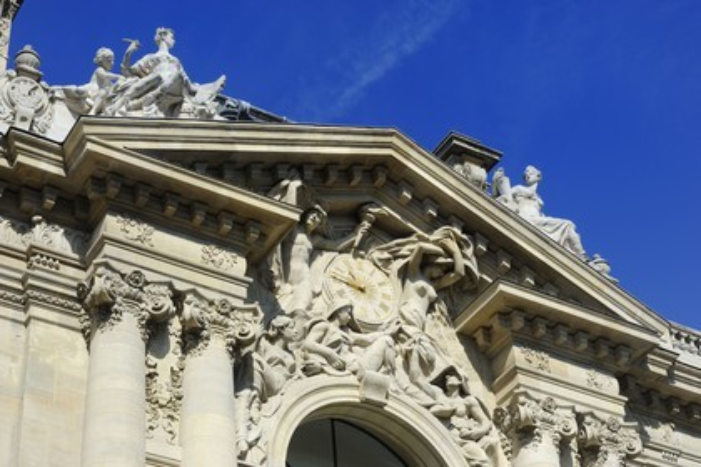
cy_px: 234
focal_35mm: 70
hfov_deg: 28.8
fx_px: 1363
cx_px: 350
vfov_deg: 19.5
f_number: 13
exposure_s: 1/200
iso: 200
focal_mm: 70
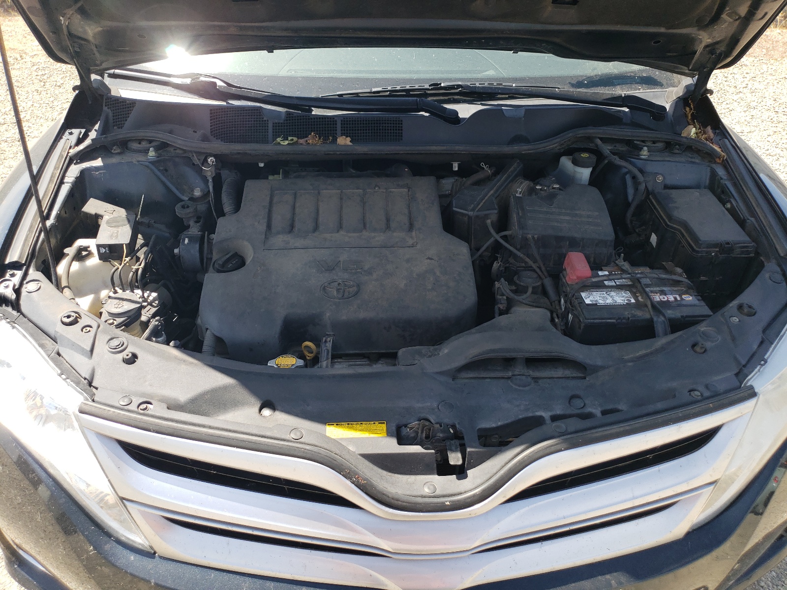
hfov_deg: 67.3
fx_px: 591
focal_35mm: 26
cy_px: 295
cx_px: 394
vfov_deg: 53.1
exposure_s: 1/1000
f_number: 1.5
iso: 50
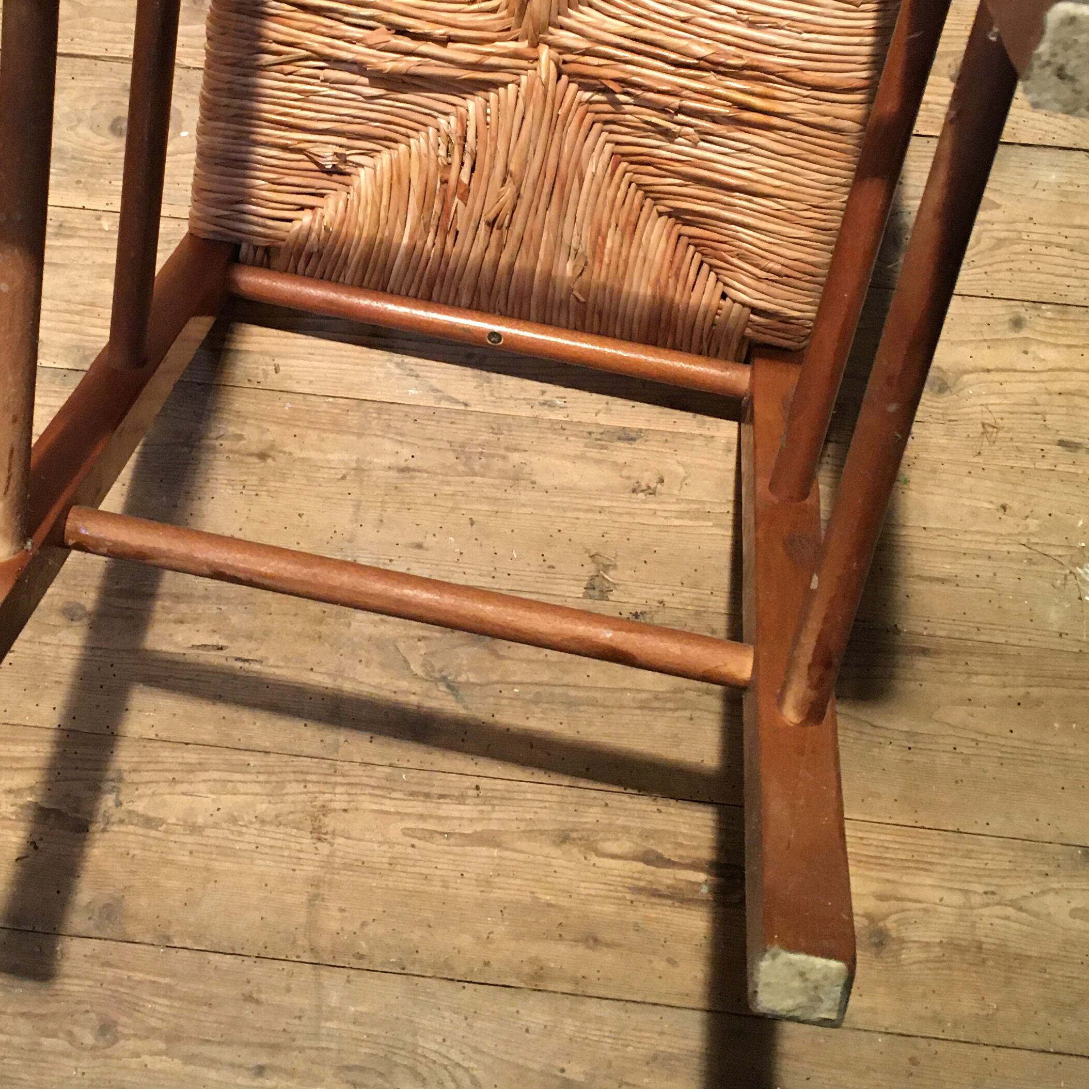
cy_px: 315
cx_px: 430
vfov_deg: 34.2
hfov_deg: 34.6
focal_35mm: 49
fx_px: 1744
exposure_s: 1/33
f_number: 2.2
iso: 250
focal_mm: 4.15
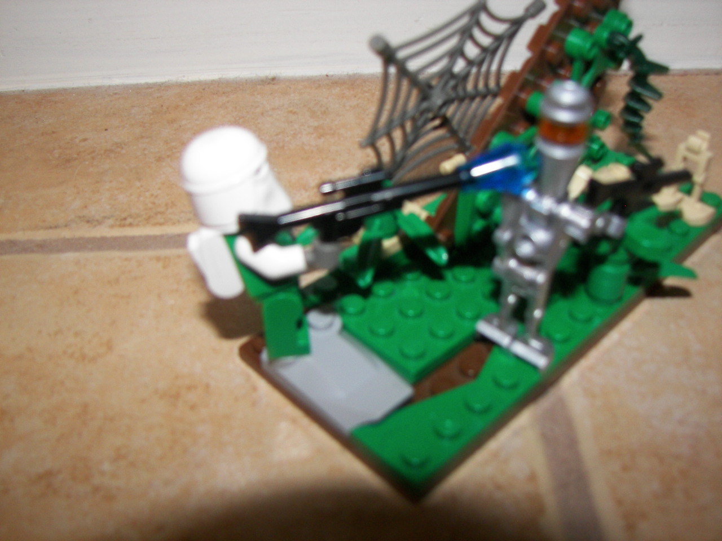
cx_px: 361
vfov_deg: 38.7
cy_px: 270
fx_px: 772
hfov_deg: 50.1
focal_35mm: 37
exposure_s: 1/30
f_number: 2.8
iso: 100
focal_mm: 6.1
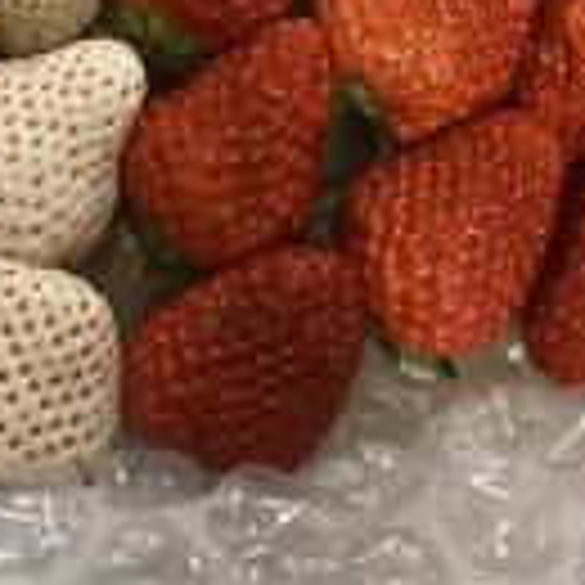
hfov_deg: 22.4
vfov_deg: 20.6
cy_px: -198
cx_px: 104
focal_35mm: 76
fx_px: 1453
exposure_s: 1/25
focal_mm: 3.99
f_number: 1.8
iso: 500
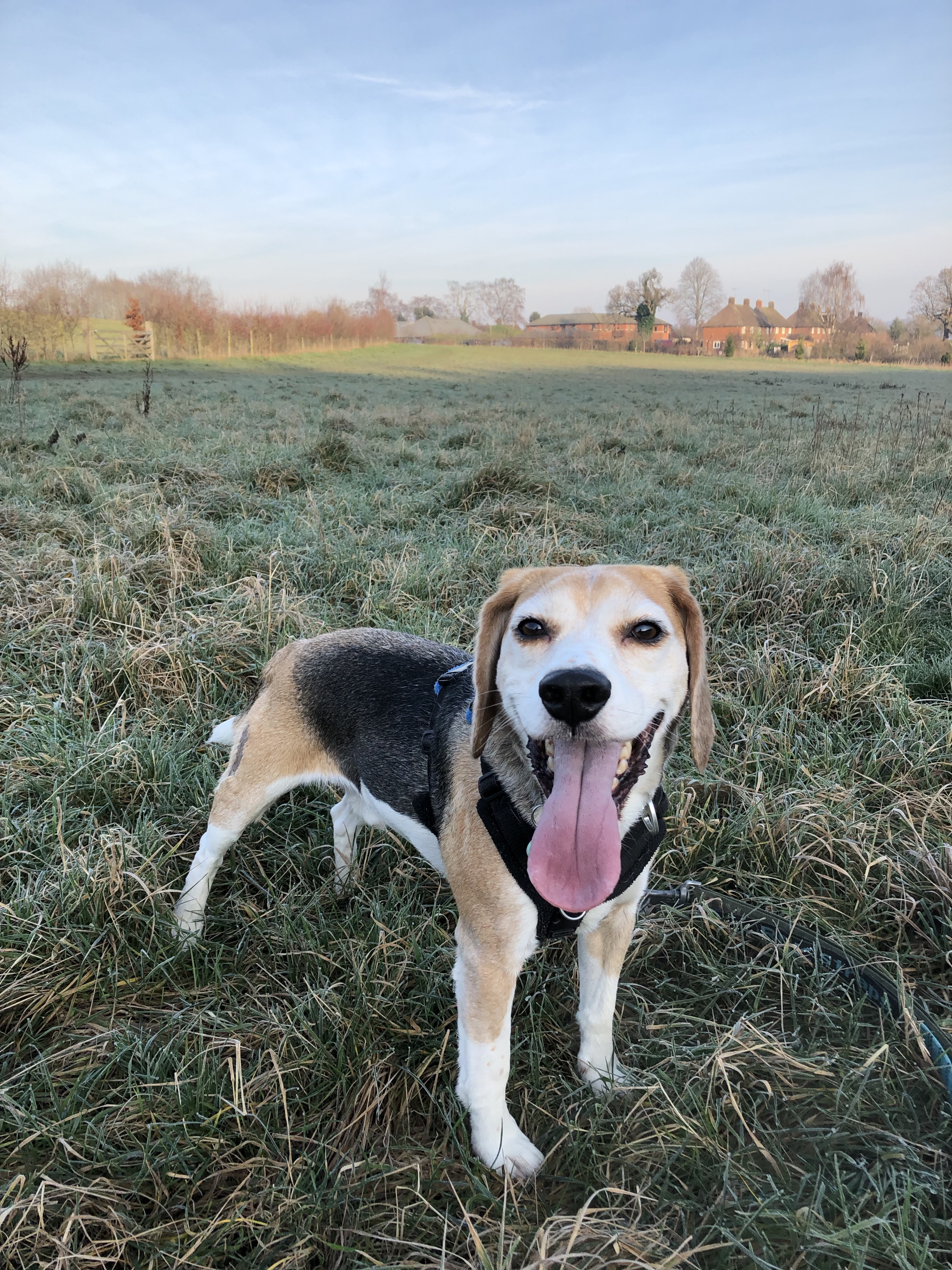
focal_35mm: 28
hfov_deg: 49.7
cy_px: 635
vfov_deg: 63.4
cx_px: 476
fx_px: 1027
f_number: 1.8
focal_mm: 3.99
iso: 20
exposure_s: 1/600
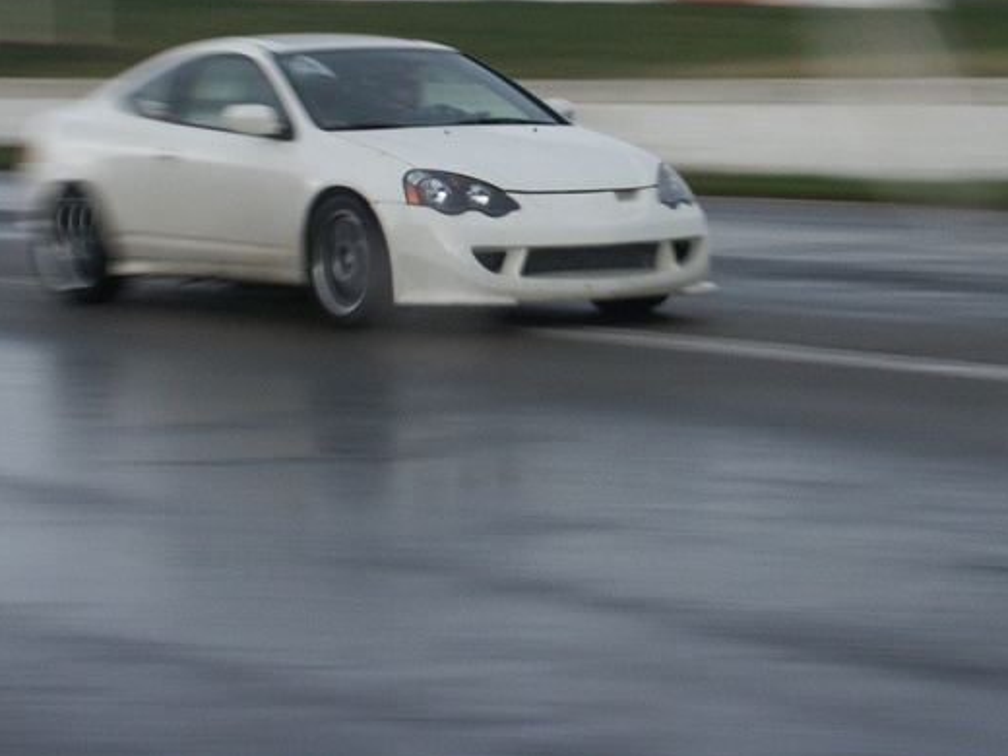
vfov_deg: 10.4
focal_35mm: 143
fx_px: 4164
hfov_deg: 13.8
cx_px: 614
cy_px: 186
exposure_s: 1/30
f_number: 8
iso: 100
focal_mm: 23.01
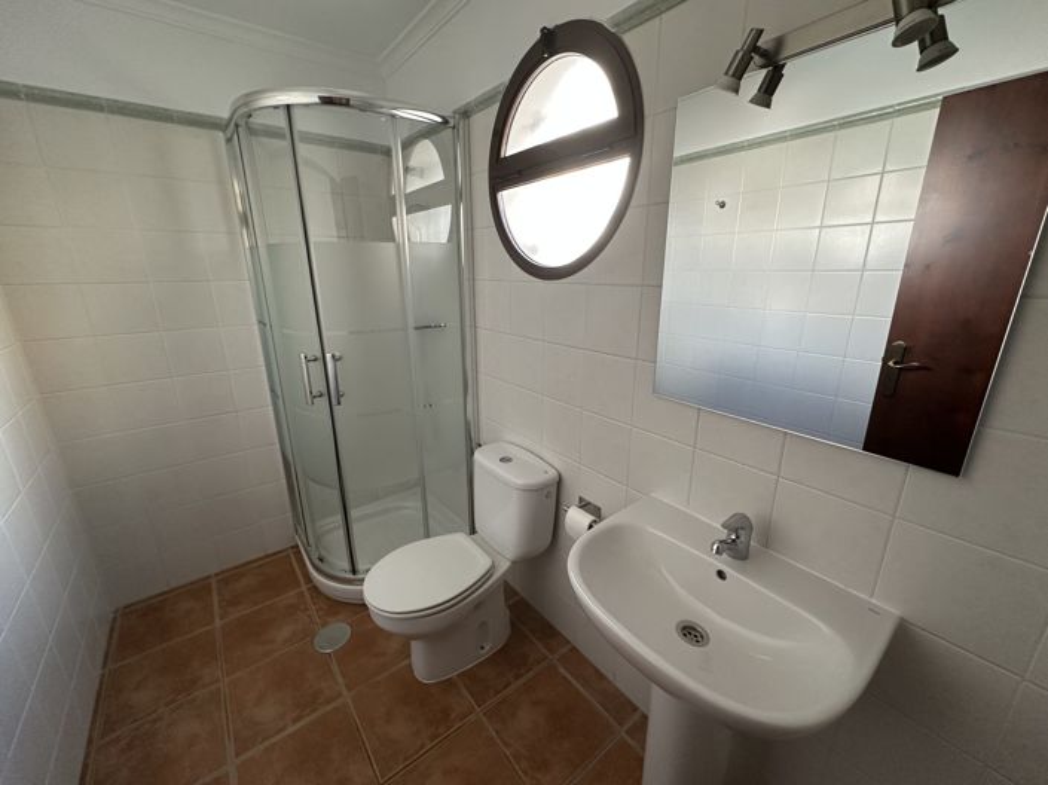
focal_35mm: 14
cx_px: 524
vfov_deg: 85.6
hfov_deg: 102.1
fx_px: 424
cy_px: 392
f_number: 2.2
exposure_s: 1/99
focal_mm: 2.22
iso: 160
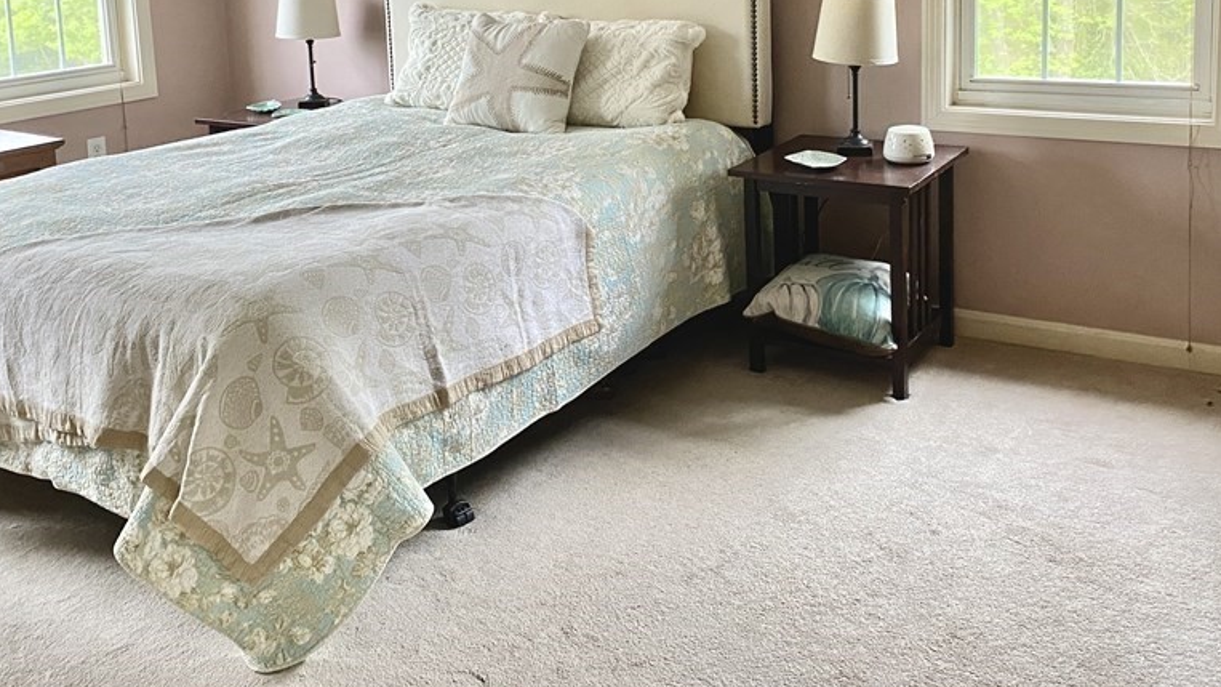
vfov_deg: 30.1
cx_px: 626
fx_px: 1230
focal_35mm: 38
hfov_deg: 52.8
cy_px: 93
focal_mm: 4.25
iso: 400
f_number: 1.8
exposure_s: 1/40
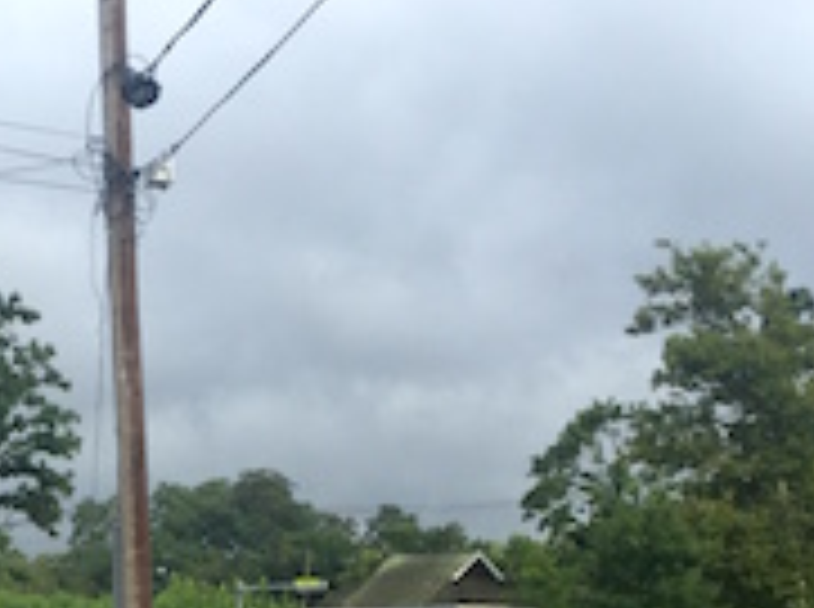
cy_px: 804
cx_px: 54
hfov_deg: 23.7
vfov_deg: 17.2
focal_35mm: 80
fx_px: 1877
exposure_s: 1/842
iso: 32
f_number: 2.2
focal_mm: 4.15
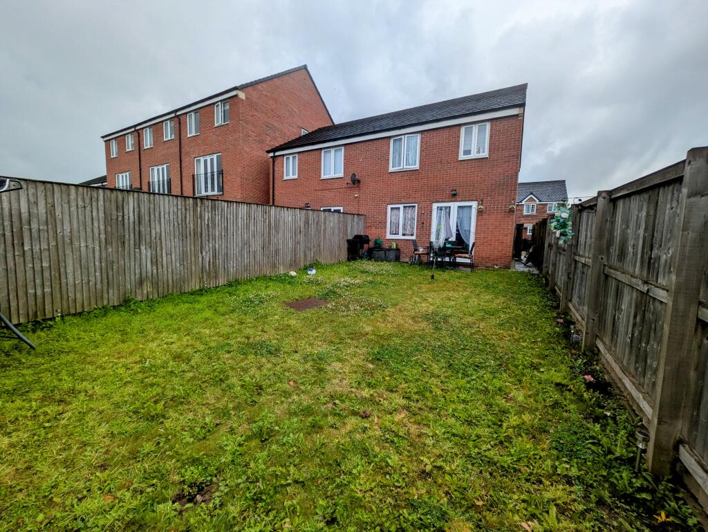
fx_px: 286
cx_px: 354
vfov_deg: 85.7
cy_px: 266
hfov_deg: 102.0
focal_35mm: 14
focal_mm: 1.83
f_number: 2.2
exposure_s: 1/899
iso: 49
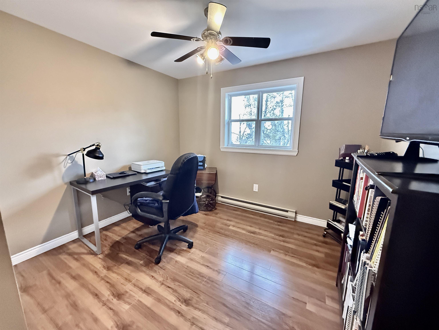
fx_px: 178
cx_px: 220
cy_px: 165
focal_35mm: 14
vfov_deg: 85.7
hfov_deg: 102.1
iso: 1000
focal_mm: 2.22
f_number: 2.2
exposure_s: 1/40
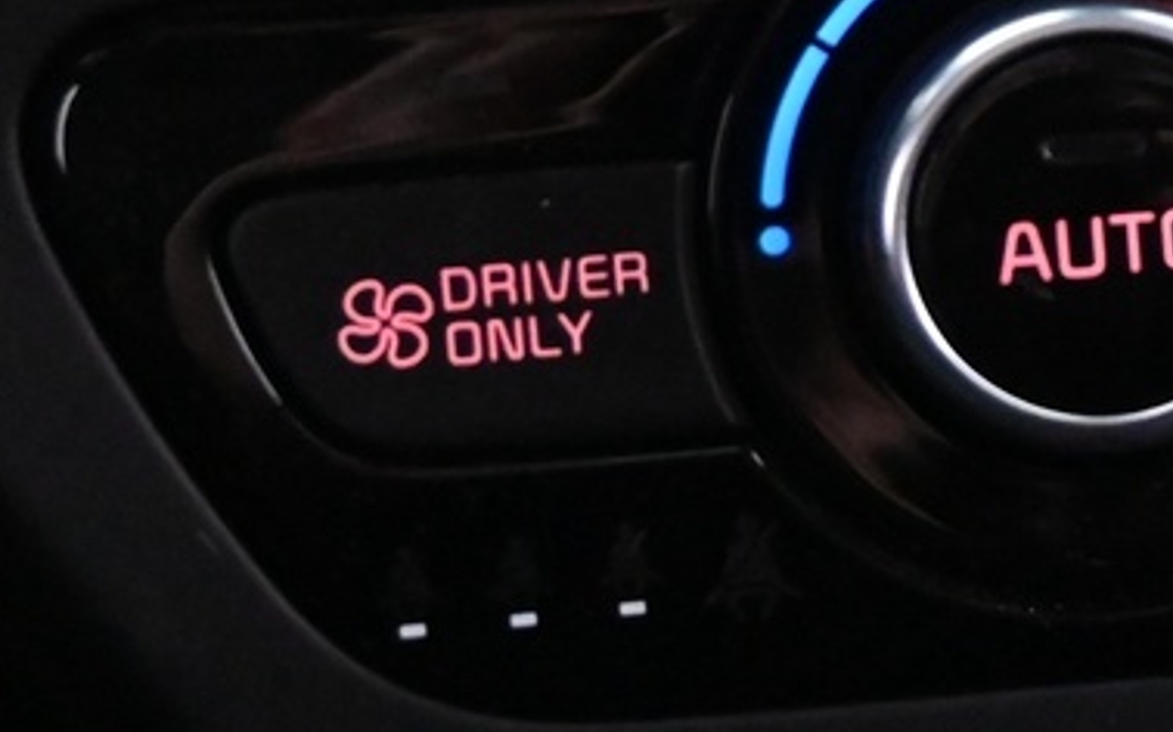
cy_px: 62
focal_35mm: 134
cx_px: 1871
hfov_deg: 14.3
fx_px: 4291
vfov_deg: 9.7
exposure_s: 1/30
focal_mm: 20.5
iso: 5000
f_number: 3.8
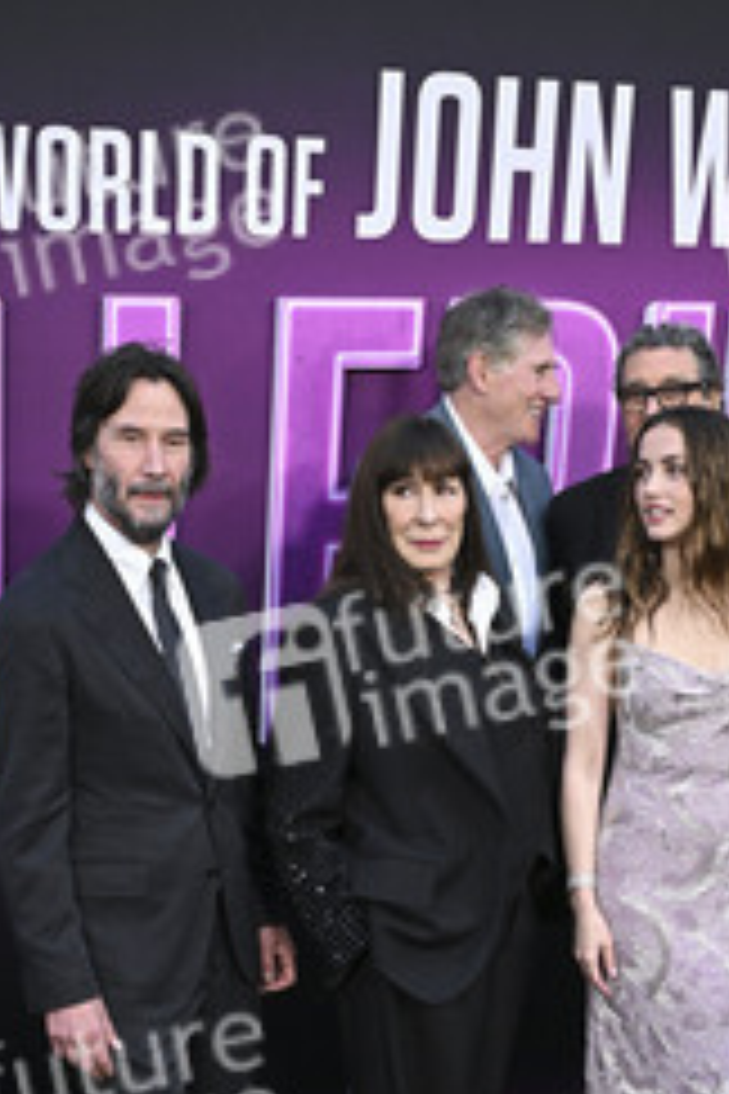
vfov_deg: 36.8
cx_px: 540
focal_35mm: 52
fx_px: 1574
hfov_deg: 25.8
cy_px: 896
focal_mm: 31.5
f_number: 5
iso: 1600
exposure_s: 1/320
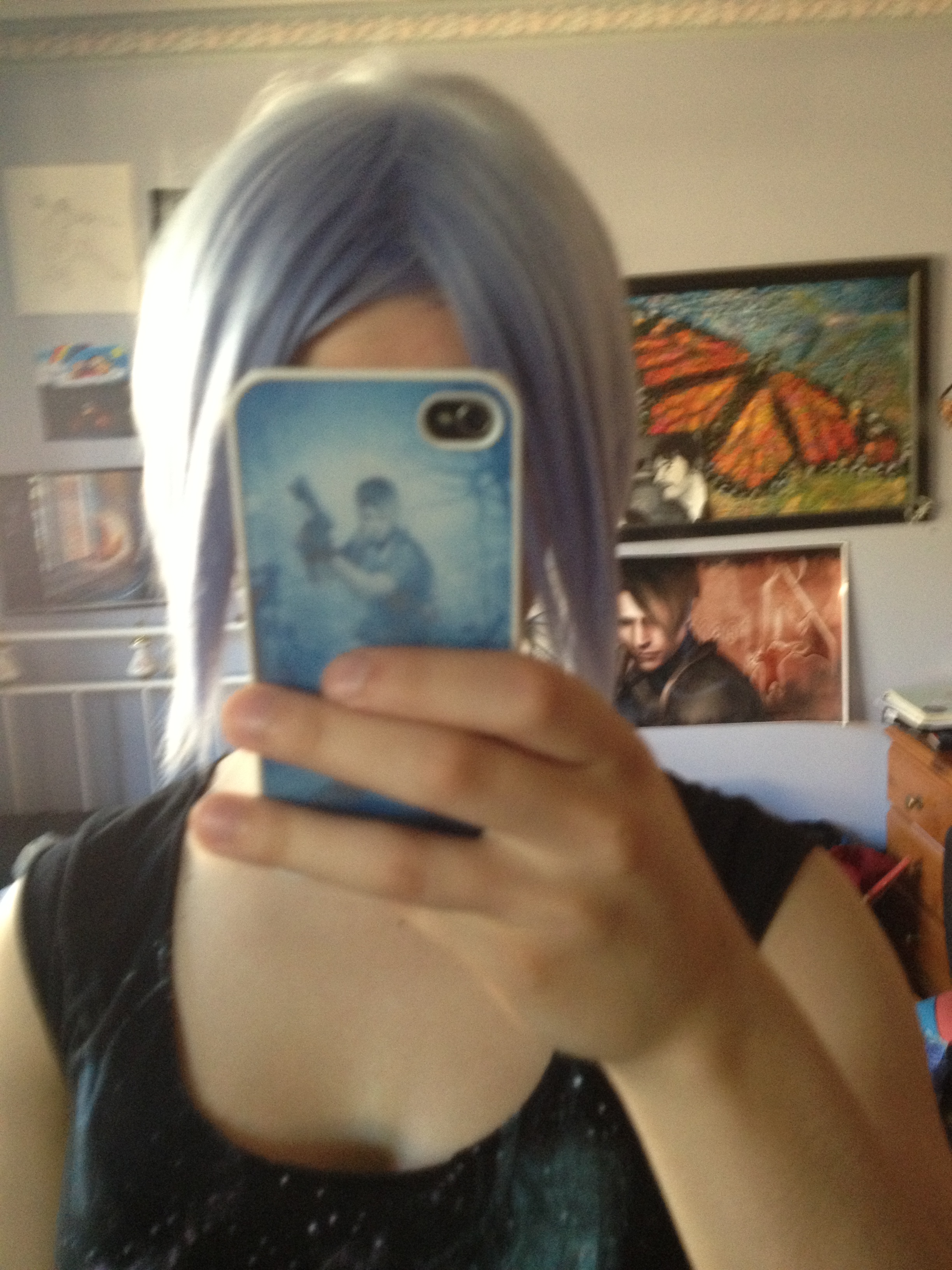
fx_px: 1283
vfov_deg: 52.6
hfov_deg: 40.7
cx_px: 476
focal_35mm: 35
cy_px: 635
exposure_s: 1/20
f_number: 2.4
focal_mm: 4.28
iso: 250
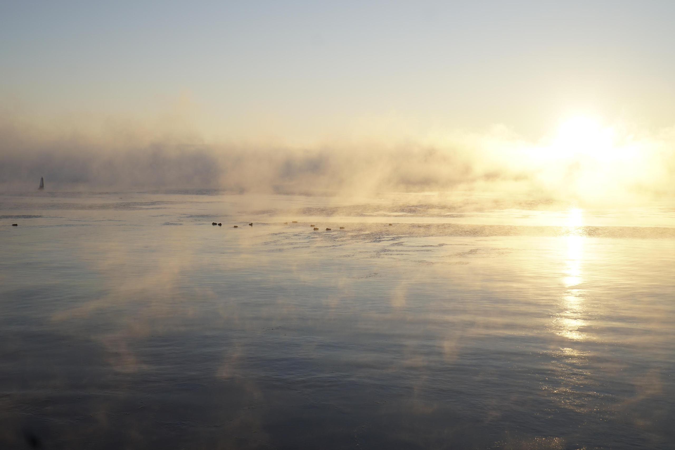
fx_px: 619
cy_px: 225
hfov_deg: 57.2
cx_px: 338
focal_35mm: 33
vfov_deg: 40.0
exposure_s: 1/160
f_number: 9
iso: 100
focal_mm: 22
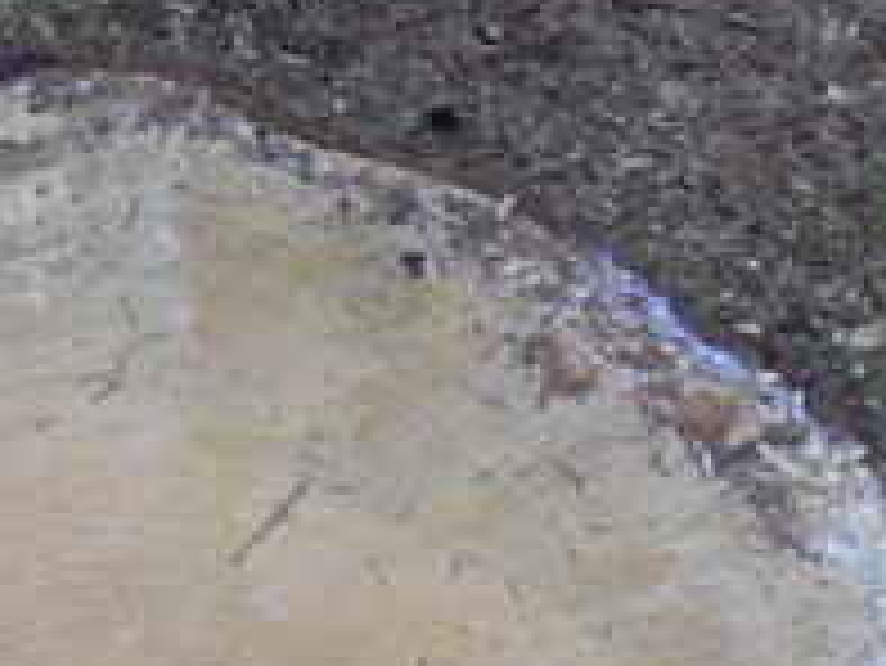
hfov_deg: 18.7
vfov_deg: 13.4
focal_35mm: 104
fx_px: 2664
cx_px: 144
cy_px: 1017
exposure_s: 1/30
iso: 200
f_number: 3.5
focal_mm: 5.8
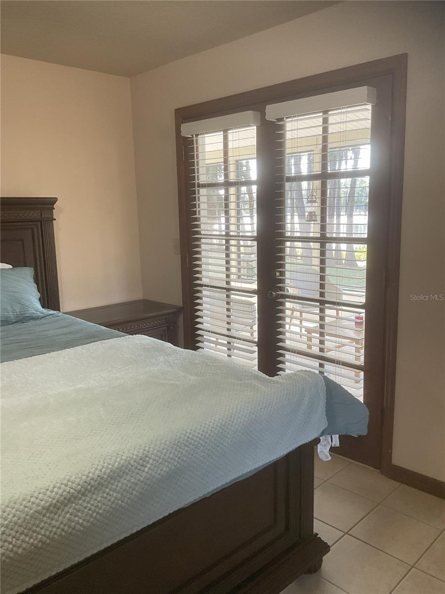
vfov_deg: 61.7
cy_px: 297
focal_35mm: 29
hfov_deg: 48.2
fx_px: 497
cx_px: 222
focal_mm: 3
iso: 64
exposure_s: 1/60
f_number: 1.8
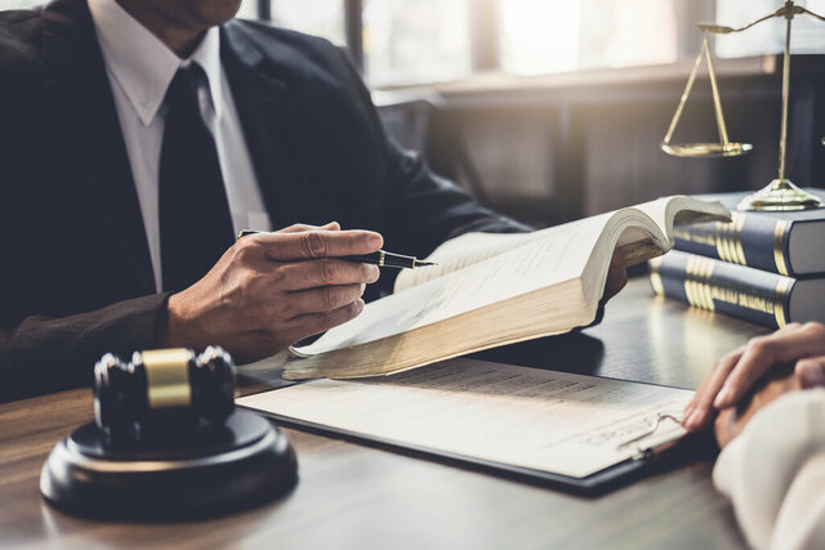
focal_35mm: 53
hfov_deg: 37.5
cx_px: 412
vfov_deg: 25.5
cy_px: 275
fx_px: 1215
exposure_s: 1/80
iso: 640
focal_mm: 35
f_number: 2
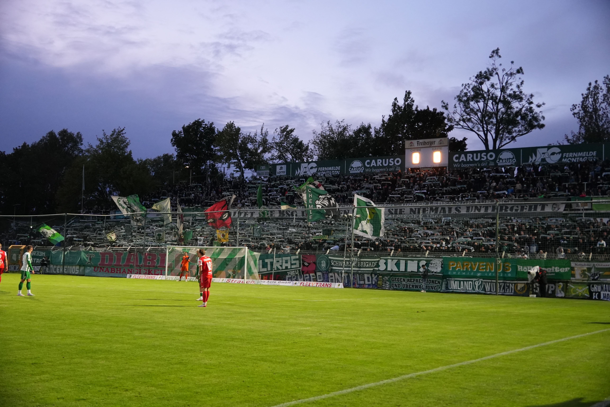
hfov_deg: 45.4
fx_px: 729
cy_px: 204
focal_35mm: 43
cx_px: 305
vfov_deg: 31.2
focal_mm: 29
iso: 3200
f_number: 4
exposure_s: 1/160
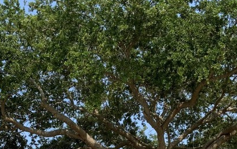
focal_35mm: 77
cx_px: 87
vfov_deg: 15.9
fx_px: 498
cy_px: 207
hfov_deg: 26.7
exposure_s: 1/1675
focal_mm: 3
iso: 16
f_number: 1.8
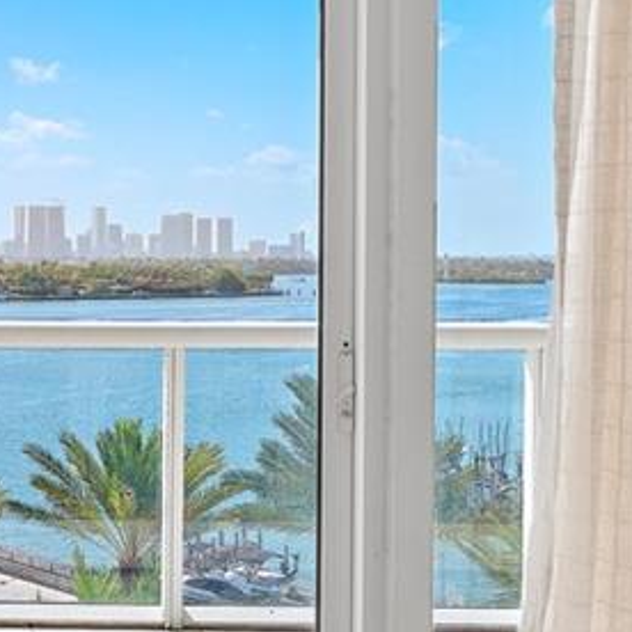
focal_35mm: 69
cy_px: 282
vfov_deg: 25.0
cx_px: -124
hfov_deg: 23.0
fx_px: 1425
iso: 320
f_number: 8
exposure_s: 1/200
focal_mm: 14
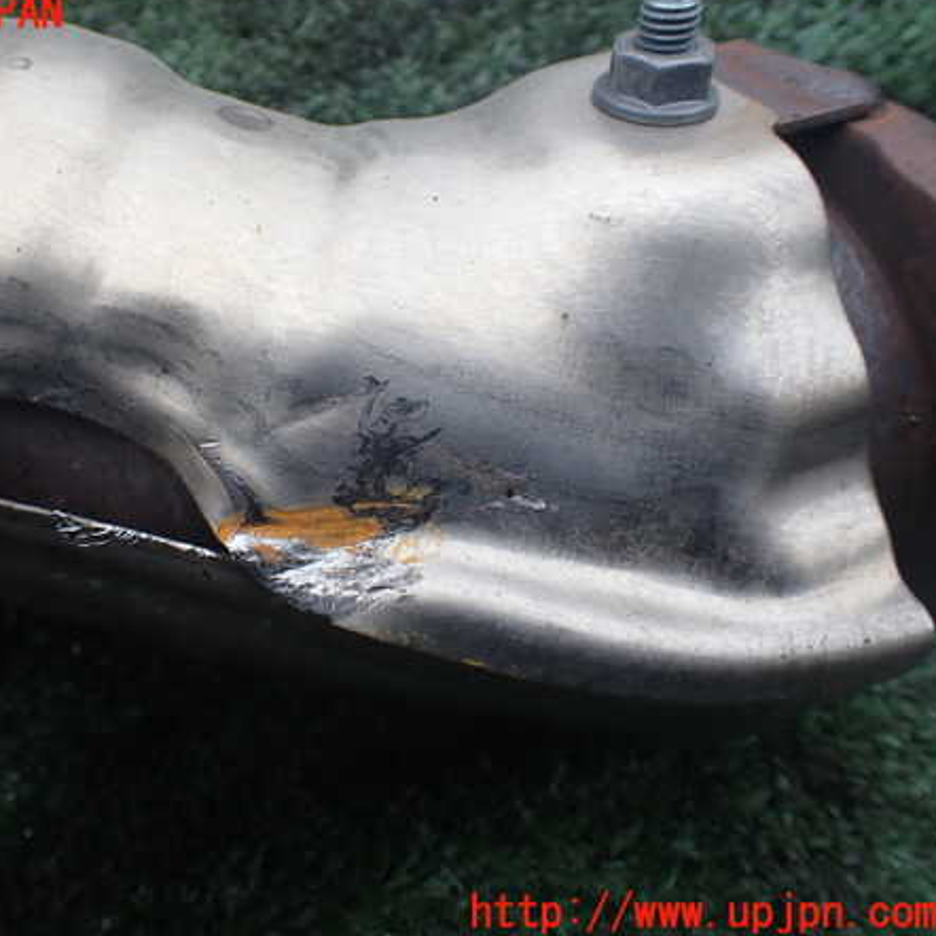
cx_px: 313
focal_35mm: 36
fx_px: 1101
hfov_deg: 45.4
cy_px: 464
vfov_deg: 46.0
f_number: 3.2
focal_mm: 5.4
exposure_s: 1/200
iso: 100
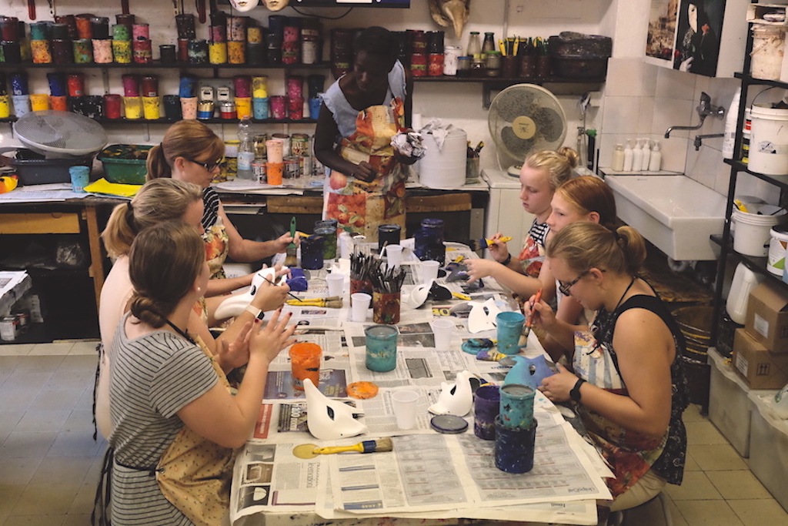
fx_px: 810
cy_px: 263
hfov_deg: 51.9
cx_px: 394
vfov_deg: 36.0
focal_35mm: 37
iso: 5000
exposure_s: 1/180
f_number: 6.4
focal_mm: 24.9
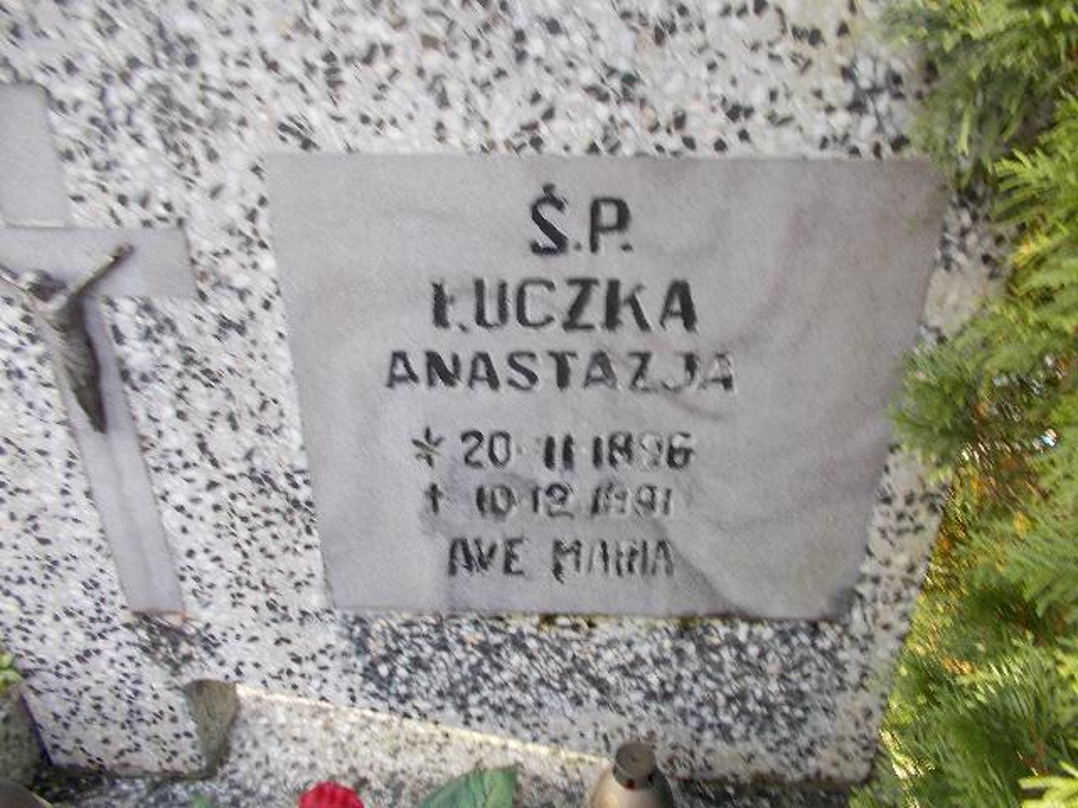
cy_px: 404
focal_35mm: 26
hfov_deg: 67.3
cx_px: 539
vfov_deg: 53.1
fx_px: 810
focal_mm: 4.6
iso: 80
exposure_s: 1/40
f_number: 3.2
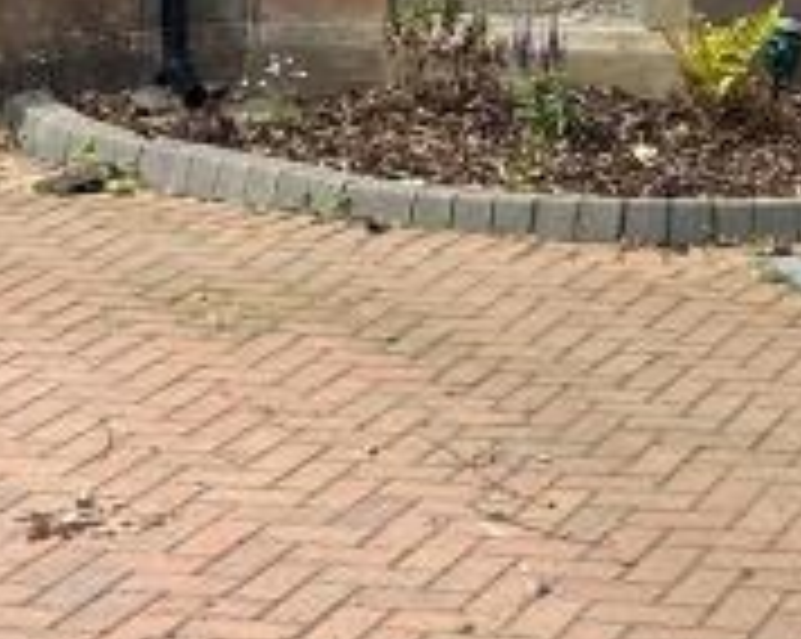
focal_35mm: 135
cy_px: -526
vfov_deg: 10.7
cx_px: 1107
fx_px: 3197
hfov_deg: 13.6
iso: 80
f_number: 1.78
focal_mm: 6.86
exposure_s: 1/2882
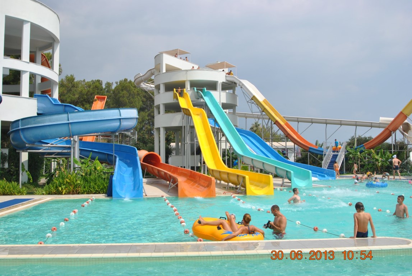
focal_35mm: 36
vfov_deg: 37.0
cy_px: 138
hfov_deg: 53.1
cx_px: 206
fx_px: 413
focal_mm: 24
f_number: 8
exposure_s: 1/250
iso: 100
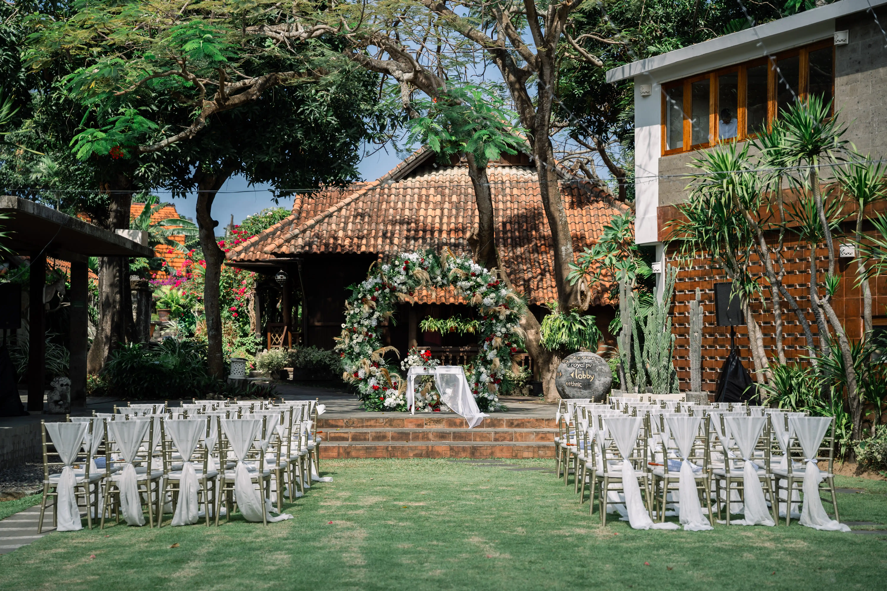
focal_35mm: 57
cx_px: 444
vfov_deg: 23.7
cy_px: 296
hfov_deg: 35.0
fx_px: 1407
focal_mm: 57.1
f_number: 2.8
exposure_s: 1/1250
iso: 125
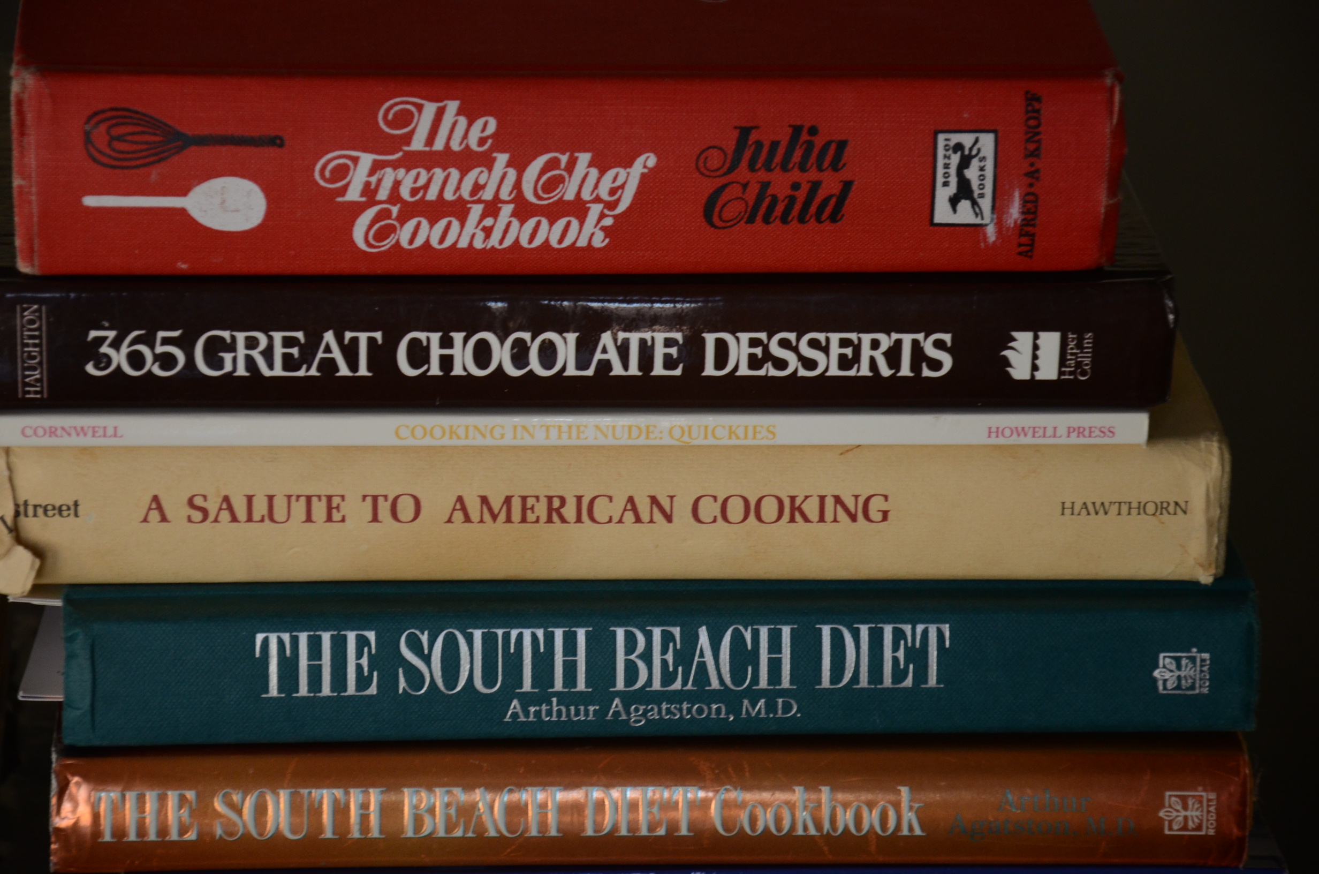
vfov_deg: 8.7
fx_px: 5759
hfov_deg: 13.1
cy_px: 437
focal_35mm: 158
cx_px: 660
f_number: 5.6
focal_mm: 105
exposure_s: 1/40
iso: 800
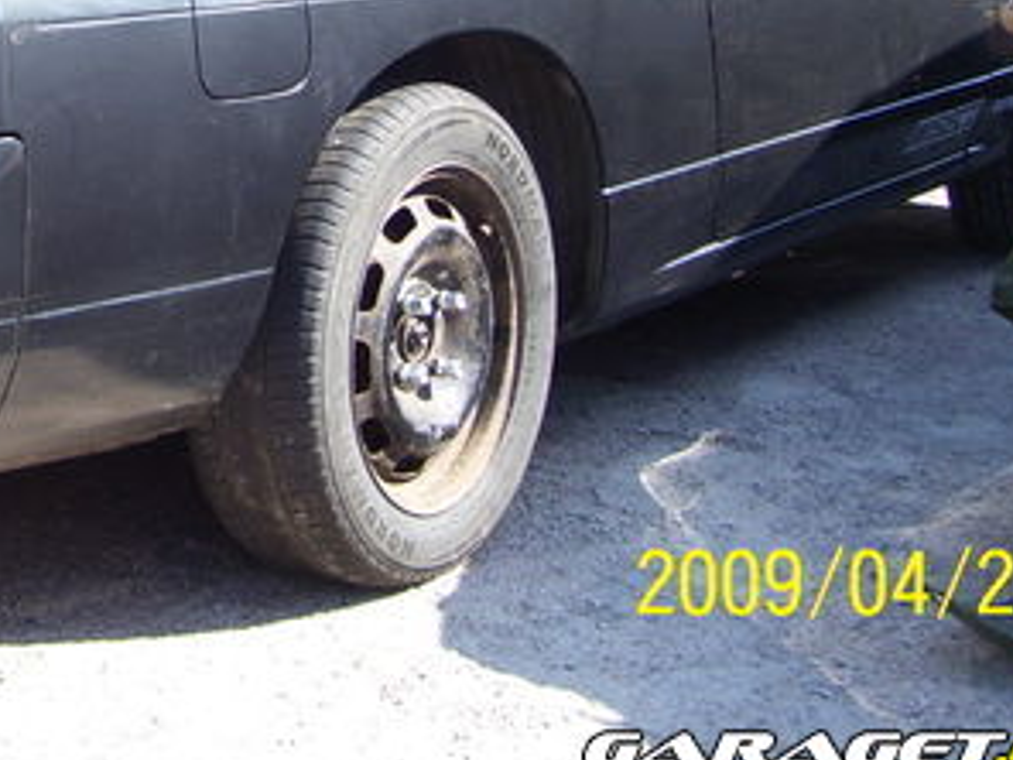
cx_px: 75
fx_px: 2341
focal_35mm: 80
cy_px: -38
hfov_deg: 23.7
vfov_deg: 17.9
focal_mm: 6
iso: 80
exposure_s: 1/350
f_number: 2.7
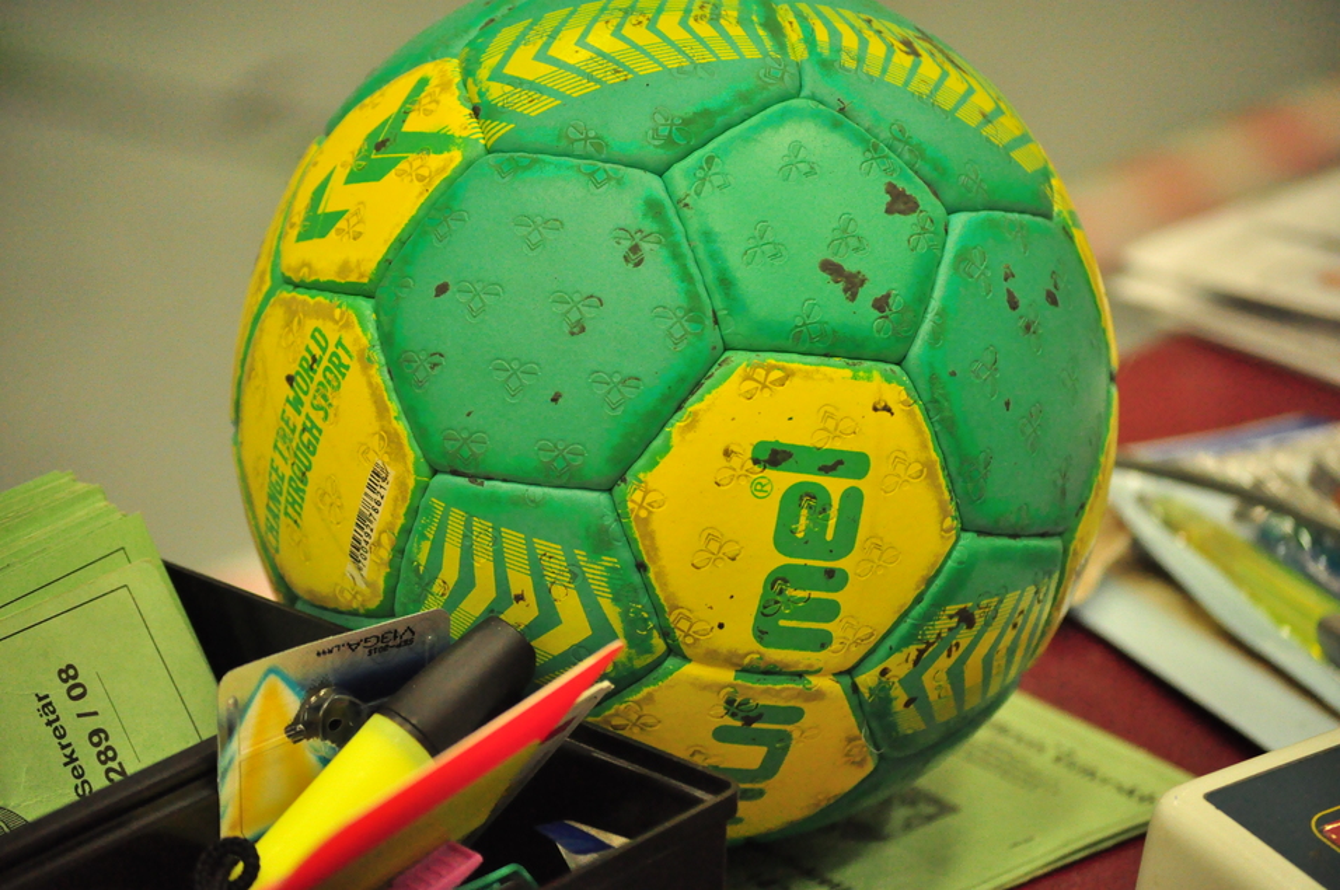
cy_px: 445
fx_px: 4796
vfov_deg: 10.6
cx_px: 670
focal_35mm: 129
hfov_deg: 15.9
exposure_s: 1/200
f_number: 4.5
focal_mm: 86
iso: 2500
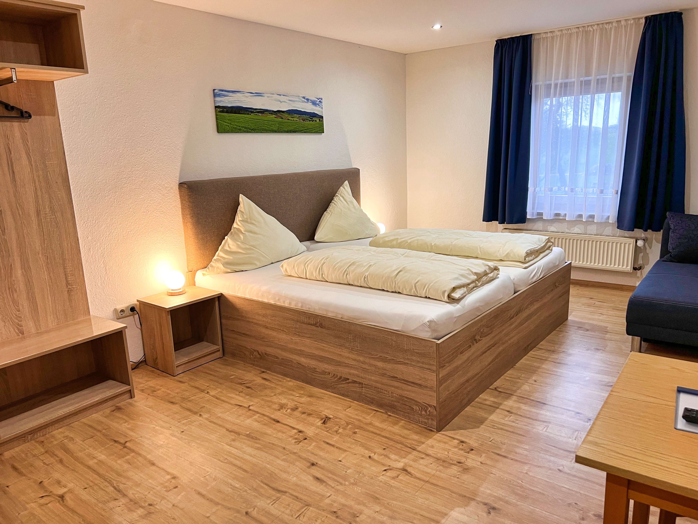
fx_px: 524
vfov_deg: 53.1
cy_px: 262
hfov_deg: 67.3
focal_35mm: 26
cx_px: 349
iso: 100
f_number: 1.5
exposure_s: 1/50
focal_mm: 5.7
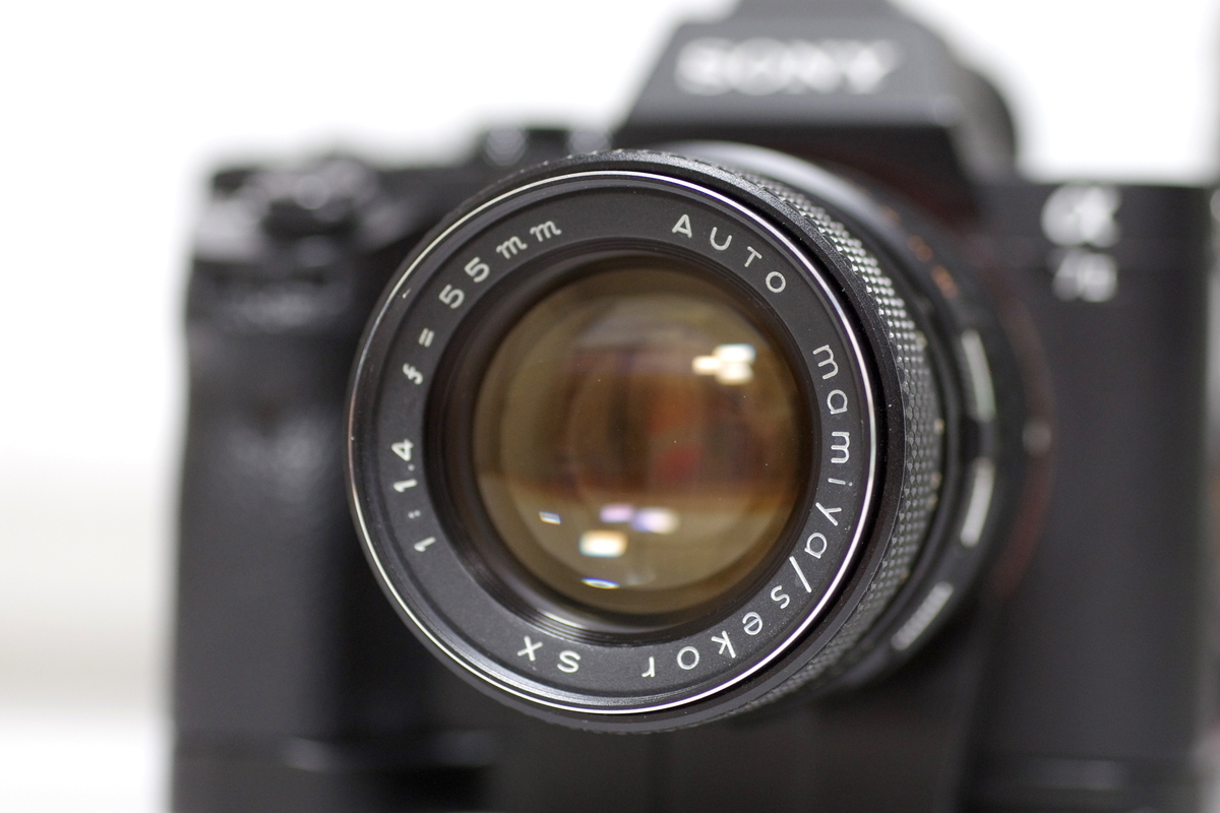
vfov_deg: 13.0
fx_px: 3558
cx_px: 610
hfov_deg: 19.5
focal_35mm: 105
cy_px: 406
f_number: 3.2
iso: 1250
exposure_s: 1/40
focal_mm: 70
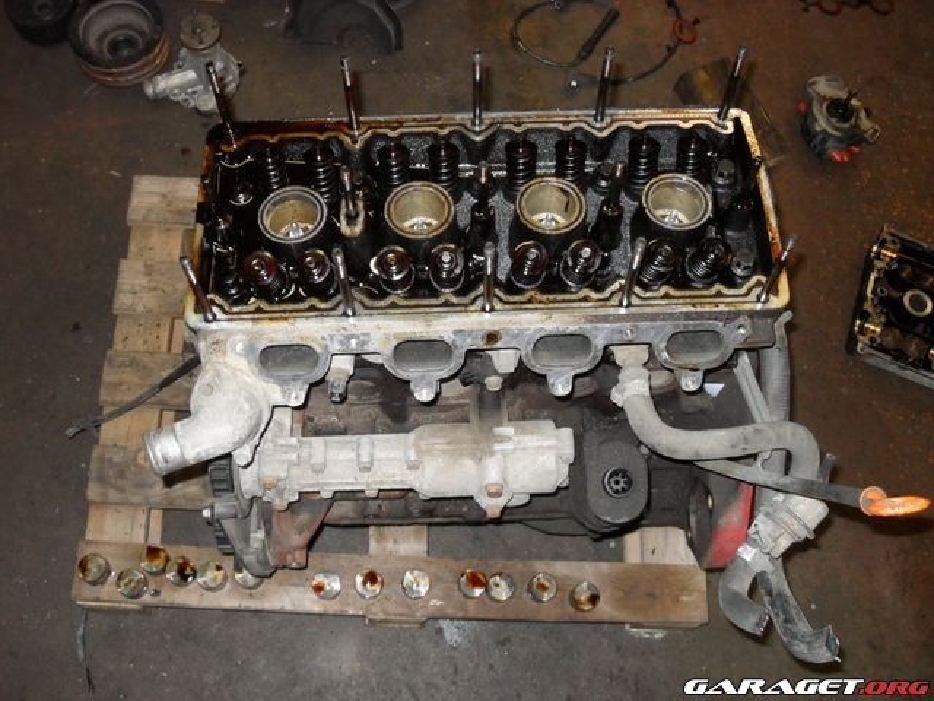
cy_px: 350
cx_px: 467
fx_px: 944
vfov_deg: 40.7
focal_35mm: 35
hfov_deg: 52.6
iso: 200
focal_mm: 6.2
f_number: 2.8
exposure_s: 1/45
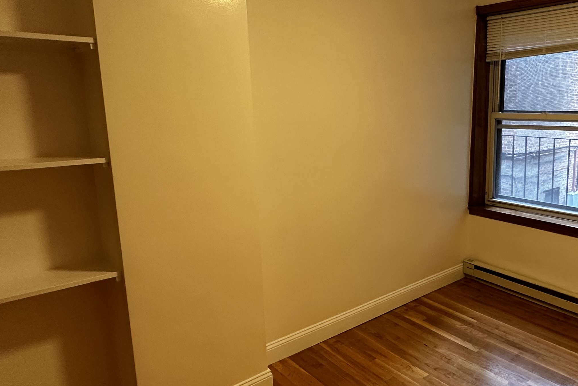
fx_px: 466
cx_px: 414
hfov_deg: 61.0
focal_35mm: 29
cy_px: 185
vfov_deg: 45.0
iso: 250
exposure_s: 1/60
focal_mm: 2.22
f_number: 2.2
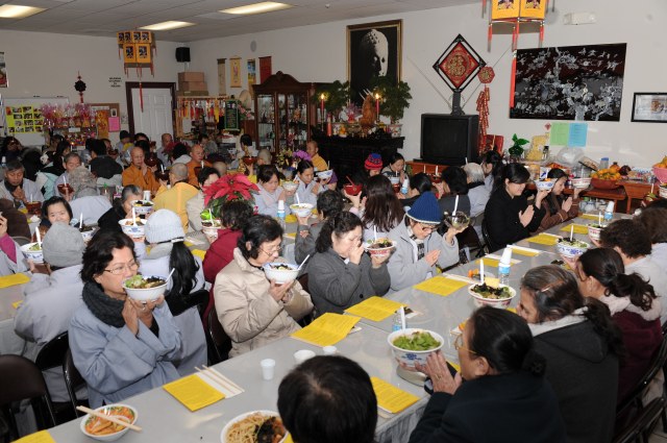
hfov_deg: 65.5
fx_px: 518
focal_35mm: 28
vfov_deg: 46.3
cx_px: 334
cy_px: 222
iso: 200
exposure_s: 1/40
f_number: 6.3
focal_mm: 28
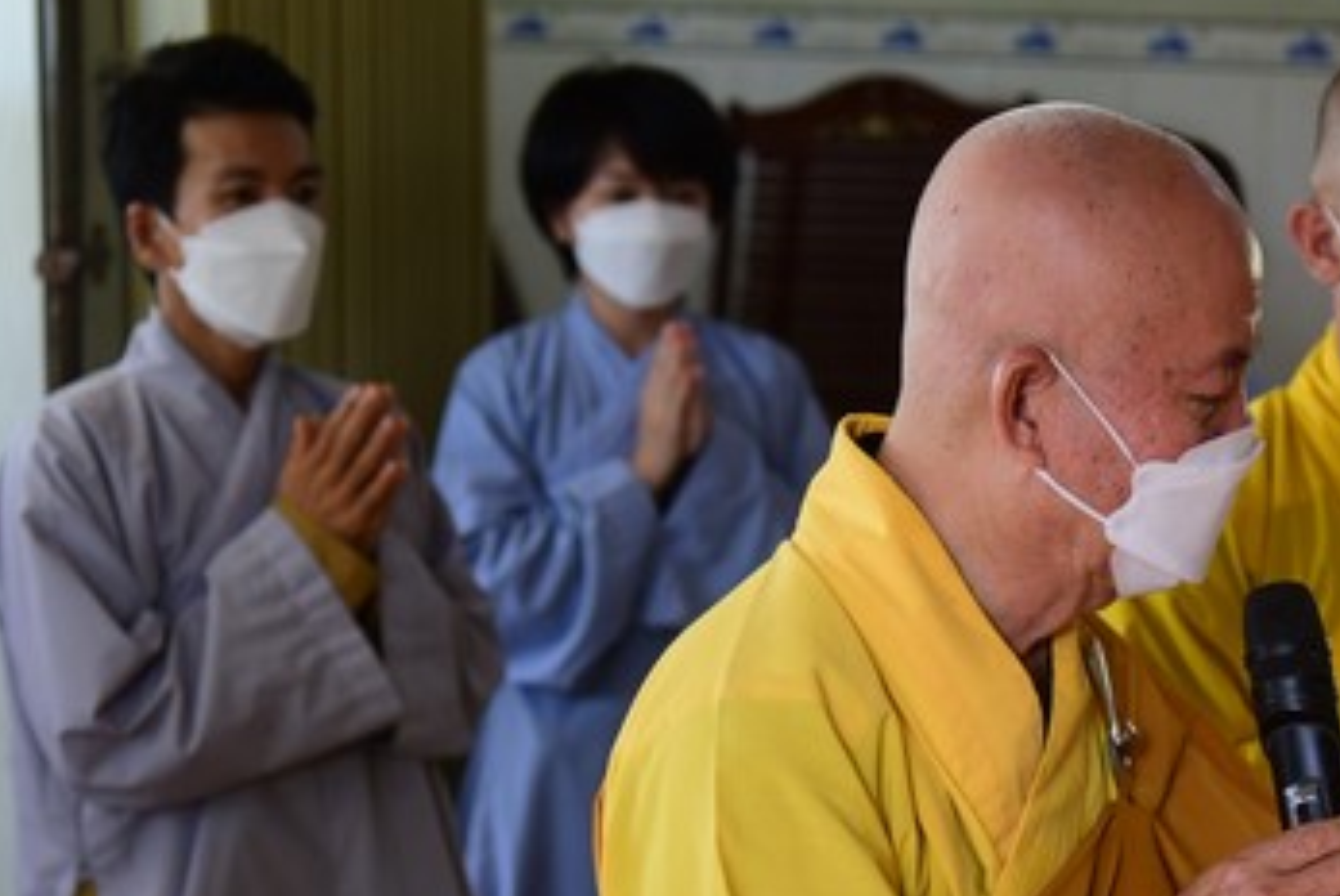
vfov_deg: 11.8
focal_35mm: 116
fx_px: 4321
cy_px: 579
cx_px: 1104
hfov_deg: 17.5
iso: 500
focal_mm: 62
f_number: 4
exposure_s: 1/60
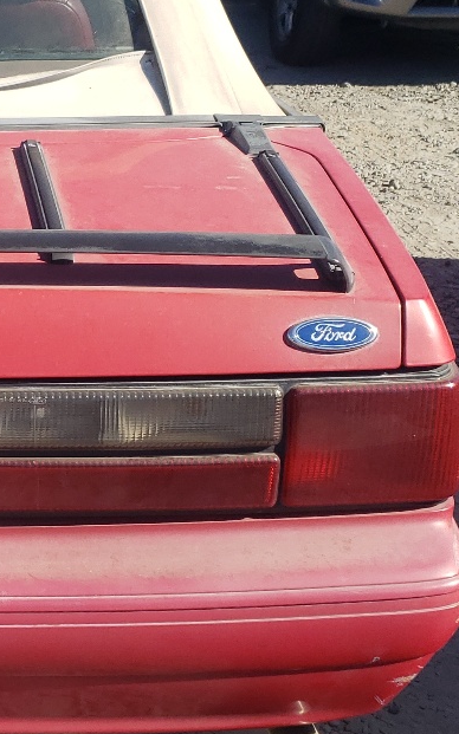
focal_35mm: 71
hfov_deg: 16.9
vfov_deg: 29.0
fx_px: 1421
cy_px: 383
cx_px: -202
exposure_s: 1/2000
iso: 50
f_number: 1.5
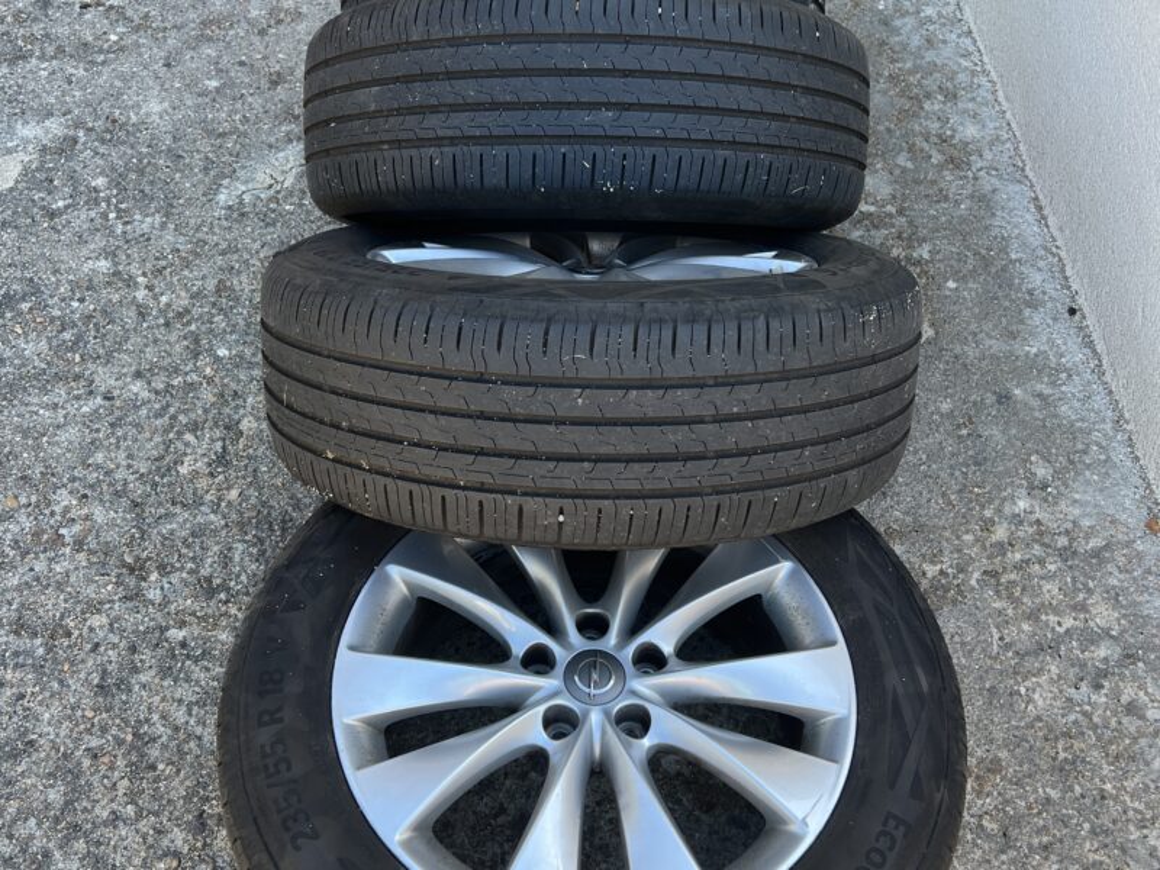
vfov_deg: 53.1
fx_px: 871
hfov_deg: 67.3
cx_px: 580
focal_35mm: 26
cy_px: 435
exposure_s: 1/241
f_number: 1.5
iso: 40
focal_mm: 5.7
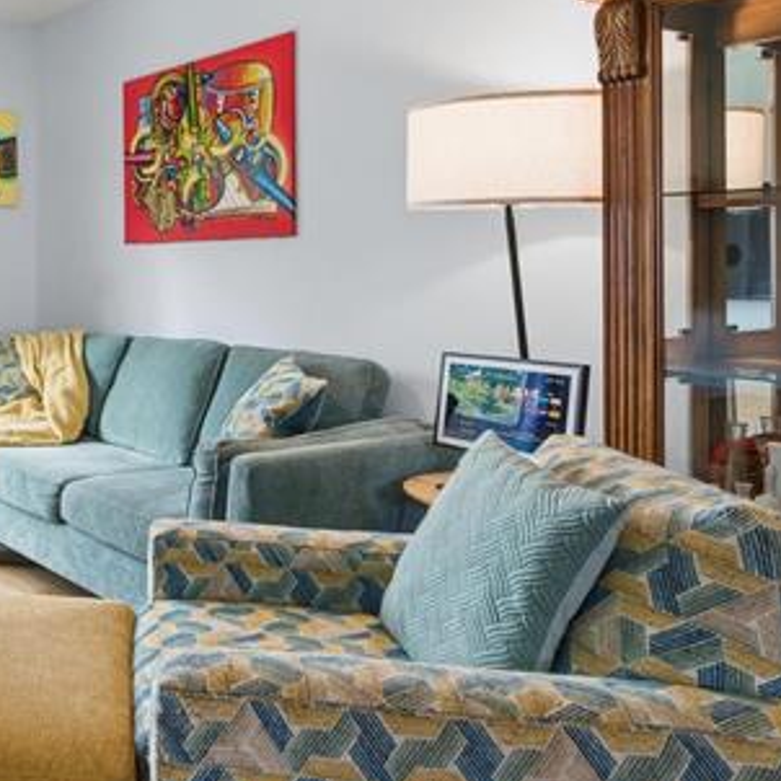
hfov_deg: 38.4
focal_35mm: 36
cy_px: 266
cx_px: -72
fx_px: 919
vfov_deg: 45.4
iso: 160
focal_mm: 16
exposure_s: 1/80
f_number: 7.1
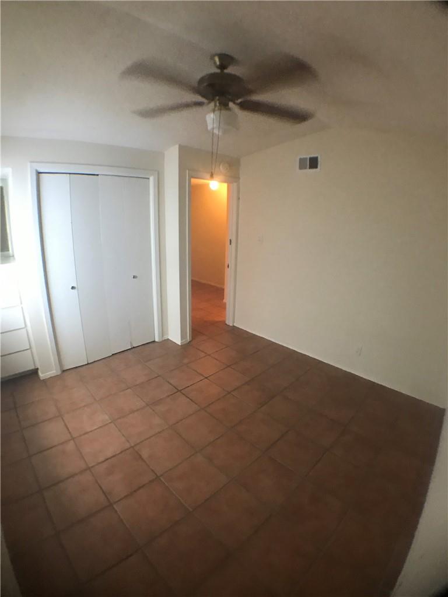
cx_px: 224
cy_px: 298
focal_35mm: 28
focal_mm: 3.99
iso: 80
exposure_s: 1/15
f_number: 1.8
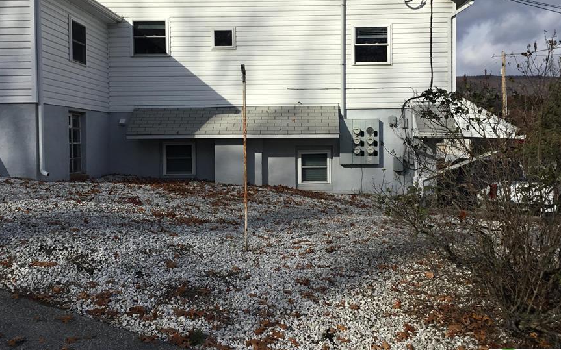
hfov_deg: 50.4
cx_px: 289
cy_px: 143
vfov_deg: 32.7
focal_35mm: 39
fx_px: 596
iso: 25
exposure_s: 1/2331
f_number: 2.4
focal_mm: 3.3
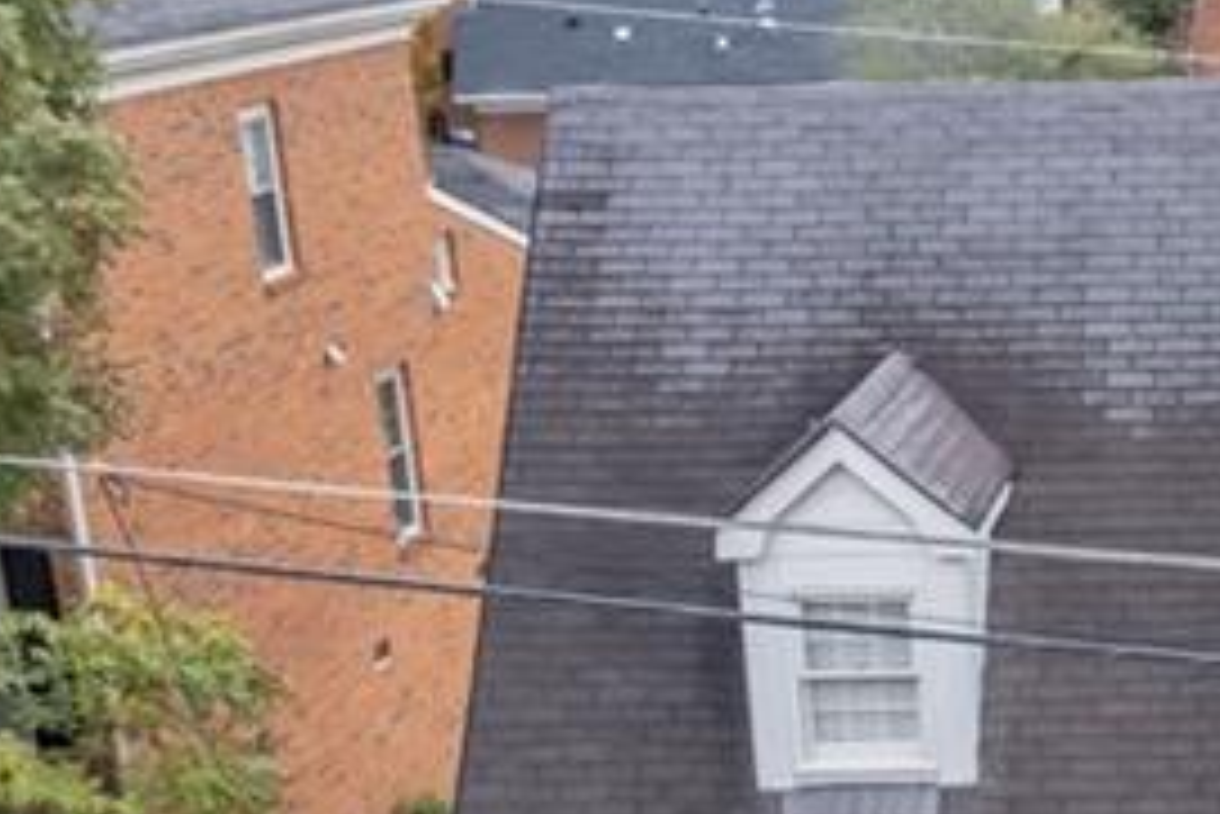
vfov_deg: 15.9
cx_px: 1441
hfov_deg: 22.6
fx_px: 2814
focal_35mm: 83
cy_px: 965
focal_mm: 8.38
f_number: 2.8
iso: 100
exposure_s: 1/25
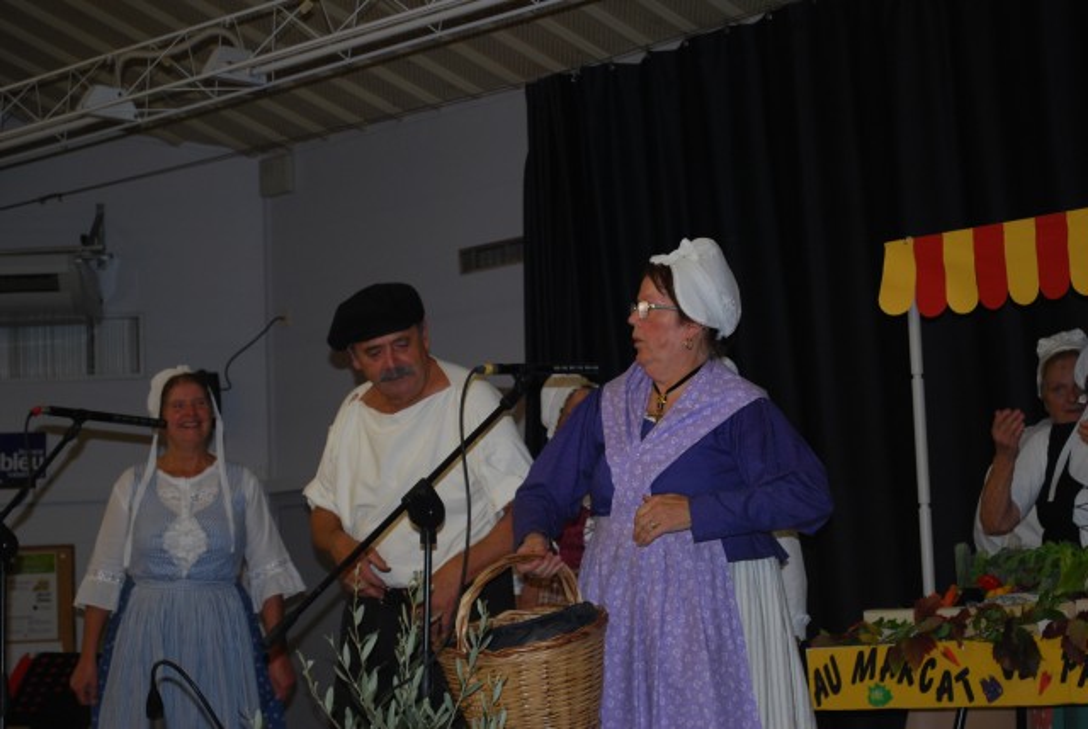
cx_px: 544
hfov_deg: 24.6
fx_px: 2497
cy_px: 364
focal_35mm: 82
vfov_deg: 16.6
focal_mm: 55
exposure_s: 1/60
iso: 360
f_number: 5.6
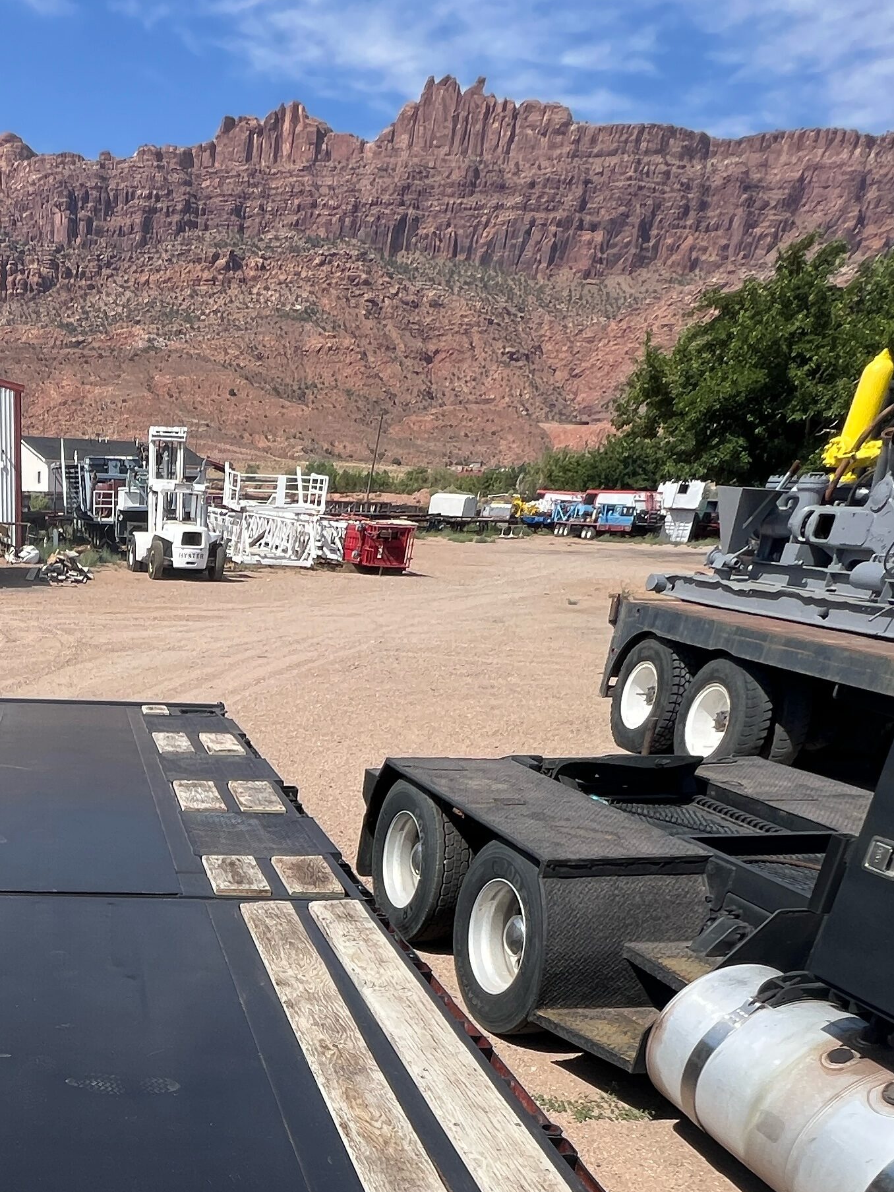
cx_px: 79
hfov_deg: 43.8
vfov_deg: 52.5
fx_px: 998
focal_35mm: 29
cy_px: 1117
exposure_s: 1/1340
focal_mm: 1.57
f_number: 1.8
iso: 32
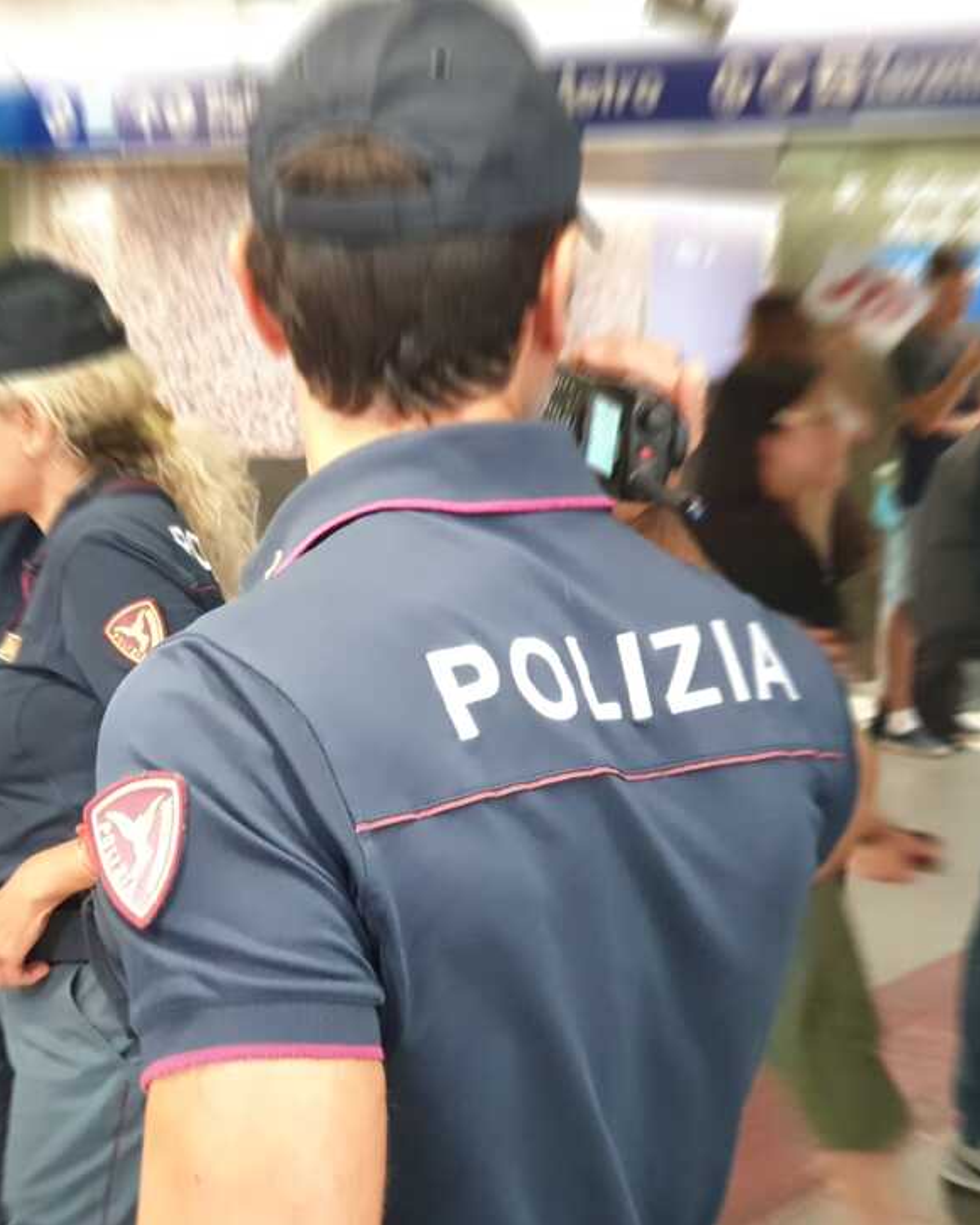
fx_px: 2538
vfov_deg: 27.1
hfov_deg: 21.8
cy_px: 605
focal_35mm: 70
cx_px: 380
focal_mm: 6
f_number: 2.4
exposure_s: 1/25
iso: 640
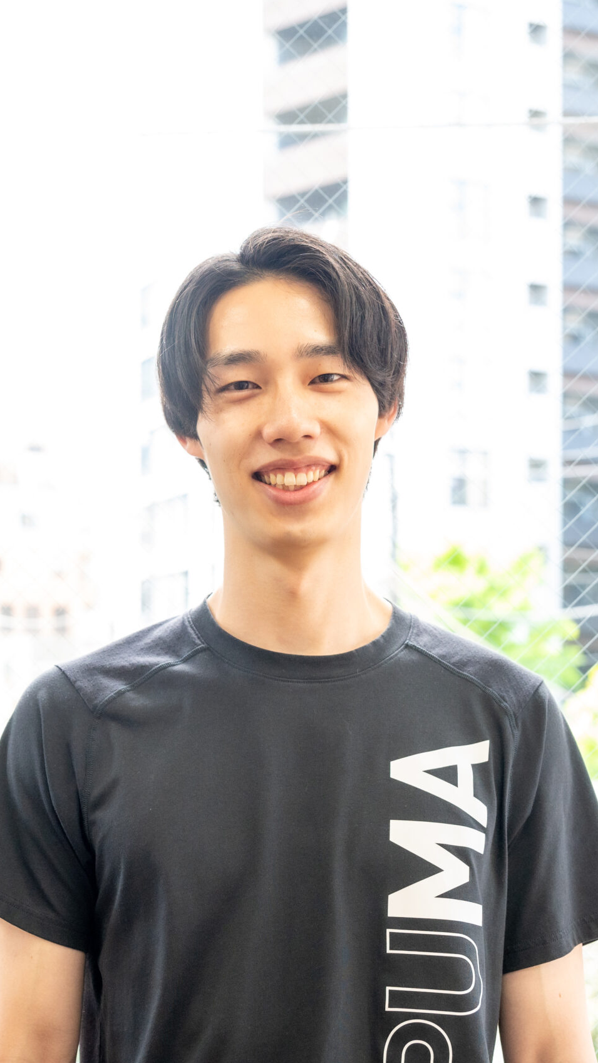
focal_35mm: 60
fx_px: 1691
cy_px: 530
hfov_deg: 20.1
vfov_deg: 34.9
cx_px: 283
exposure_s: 1/200
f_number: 4
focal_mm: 38
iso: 1250
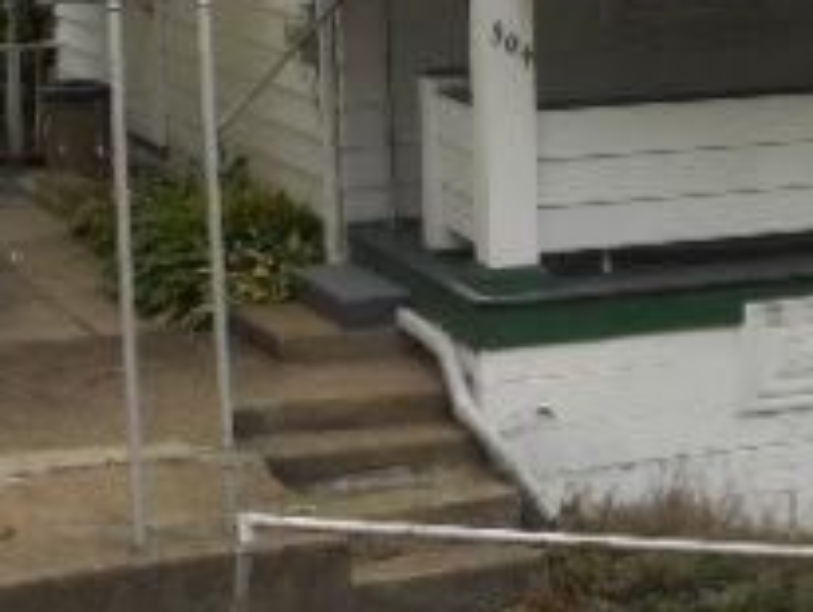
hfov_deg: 16.0
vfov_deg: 12.0
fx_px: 2845
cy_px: -107
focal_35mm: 121
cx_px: 789
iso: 80
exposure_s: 1/160
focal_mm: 6.9
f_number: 4.5
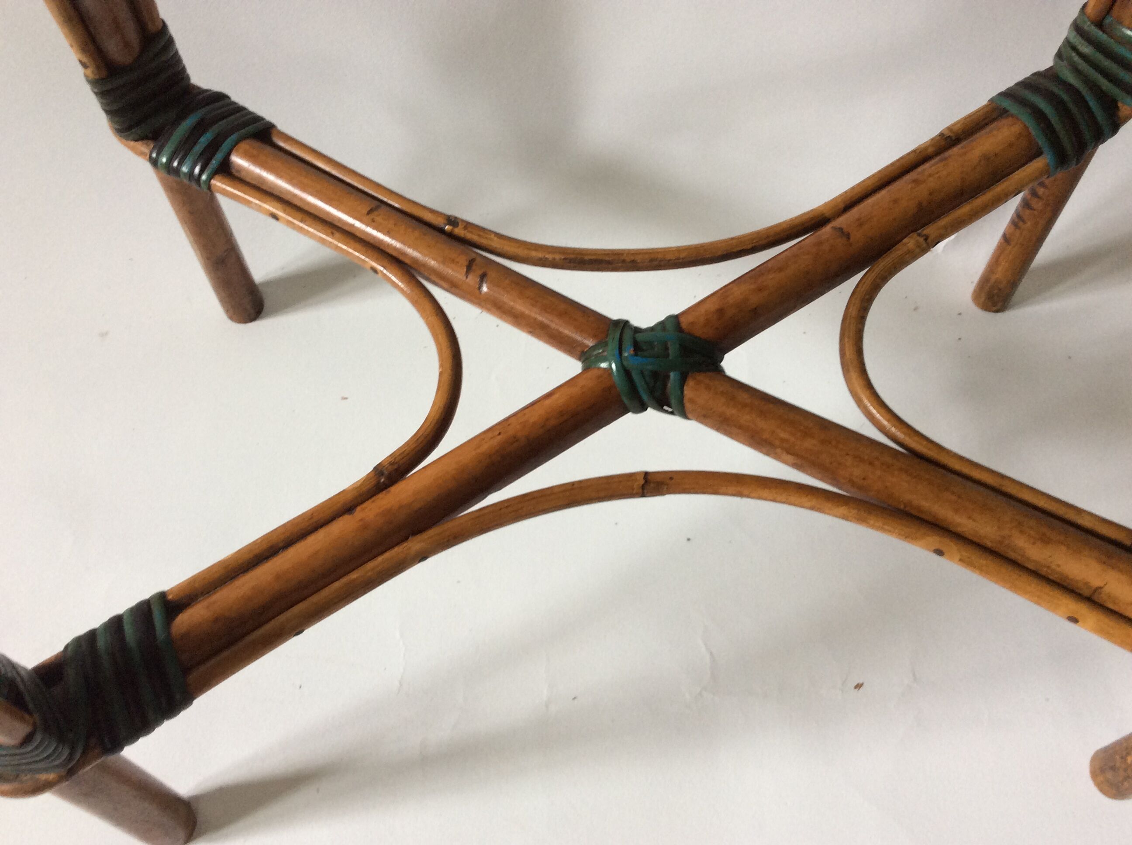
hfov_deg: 56.9
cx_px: 566
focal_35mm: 32
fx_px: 1045
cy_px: 422
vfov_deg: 44.1
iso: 64
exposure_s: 1/25
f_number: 2.4
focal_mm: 3.3
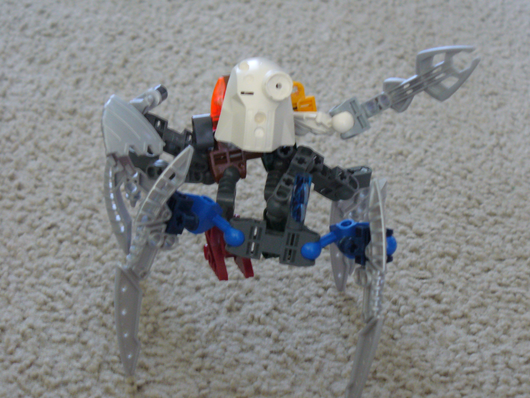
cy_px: 199
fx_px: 1700
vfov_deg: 13.3
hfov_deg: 17.7
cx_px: 265
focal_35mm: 111
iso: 200
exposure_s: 1/10
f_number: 3.6
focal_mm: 18.3
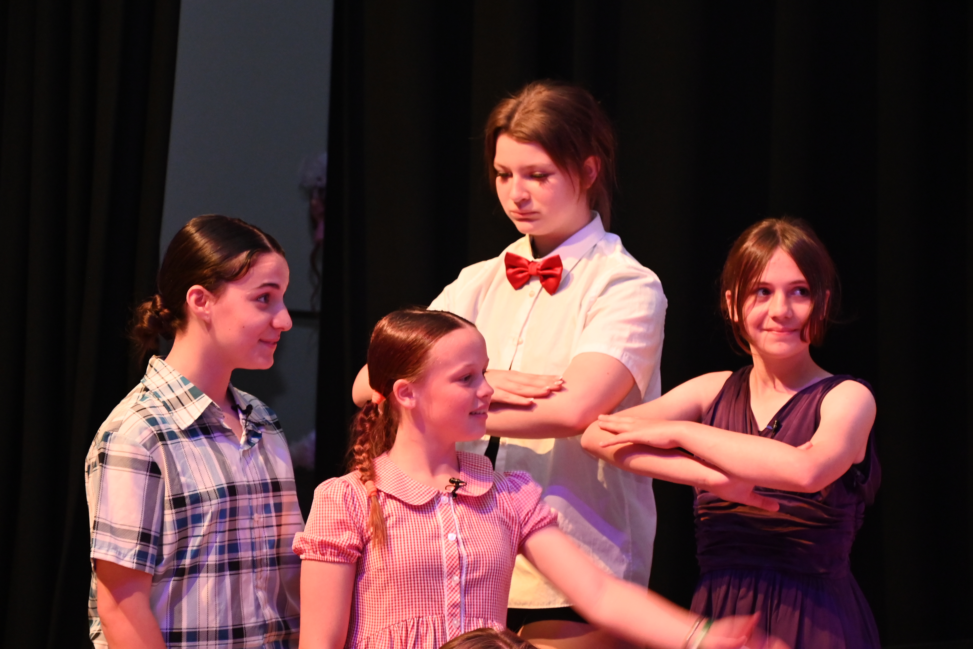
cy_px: 324
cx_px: 486
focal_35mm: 157
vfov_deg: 8.7
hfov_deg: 13.1
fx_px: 4243
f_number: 5.6
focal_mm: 105
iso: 3200
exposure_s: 1/60
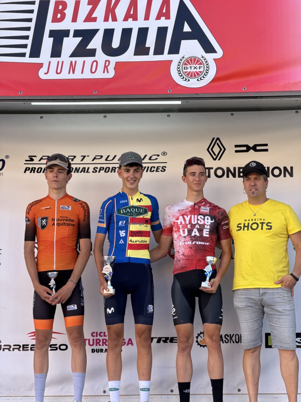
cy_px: 201
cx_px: 150
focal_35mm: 77
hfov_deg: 19.1
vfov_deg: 25.3
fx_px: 893
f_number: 2.8
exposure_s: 1/134
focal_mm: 9
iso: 25
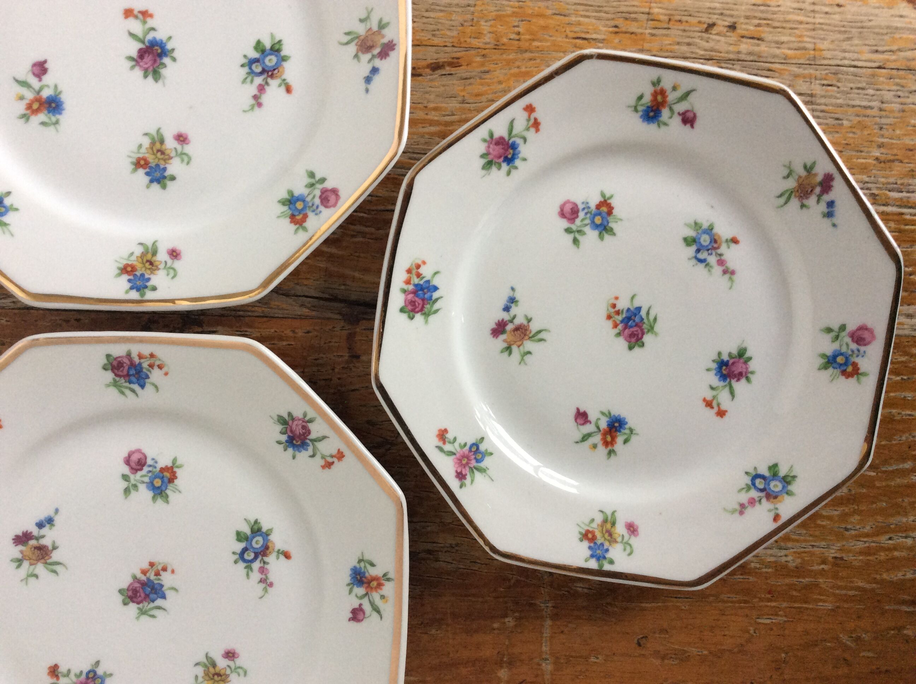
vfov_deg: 44.1
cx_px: 458
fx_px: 846
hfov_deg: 56.9
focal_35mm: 32
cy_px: 342
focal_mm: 3.3
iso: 100
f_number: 2.4
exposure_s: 1/25
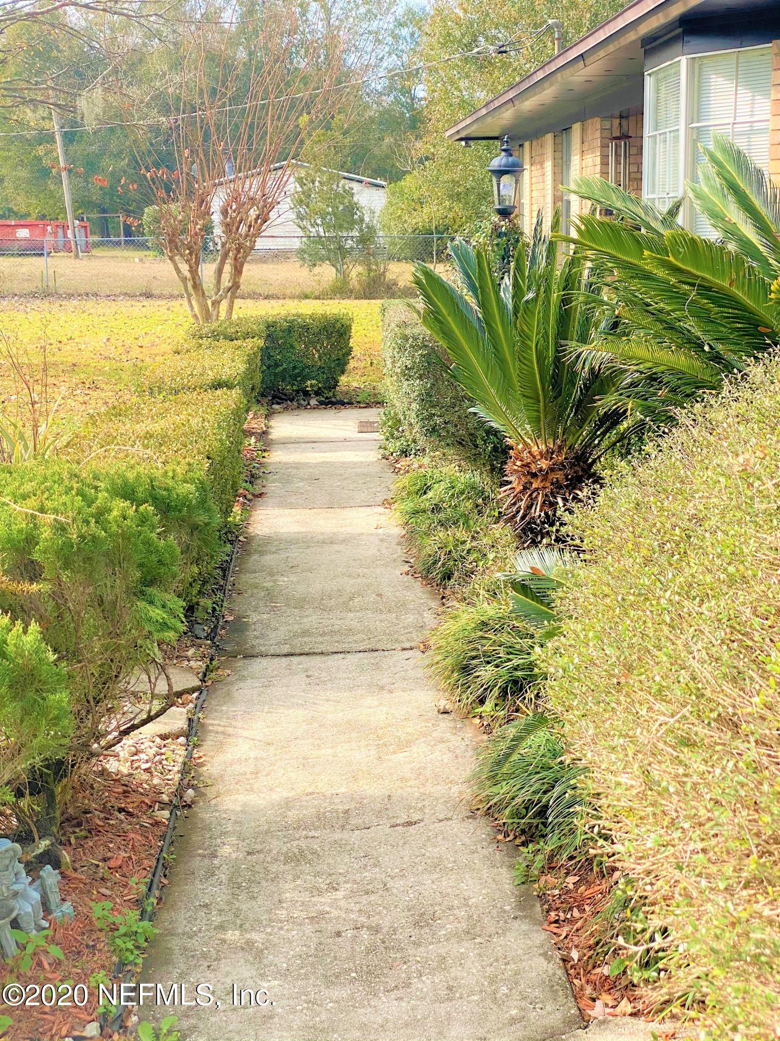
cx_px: 390
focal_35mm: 52
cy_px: 520
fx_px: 1562
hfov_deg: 28.0
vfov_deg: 36.8
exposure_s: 1/978
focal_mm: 6
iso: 20
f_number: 2
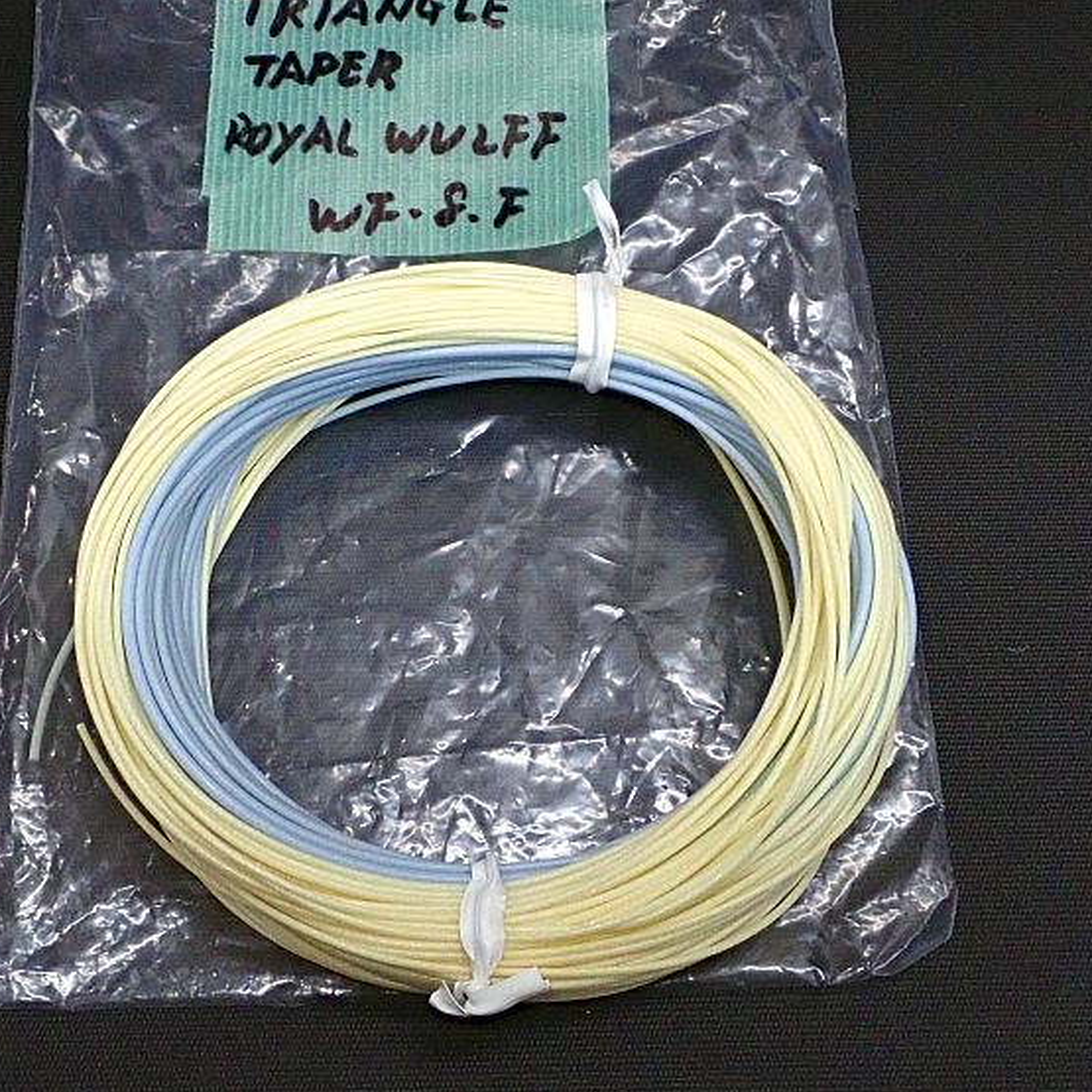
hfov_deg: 33.3
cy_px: 510
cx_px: 441
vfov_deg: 33.4
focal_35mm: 51
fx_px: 1820
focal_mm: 7.34
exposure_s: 1/100
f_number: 4
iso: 800
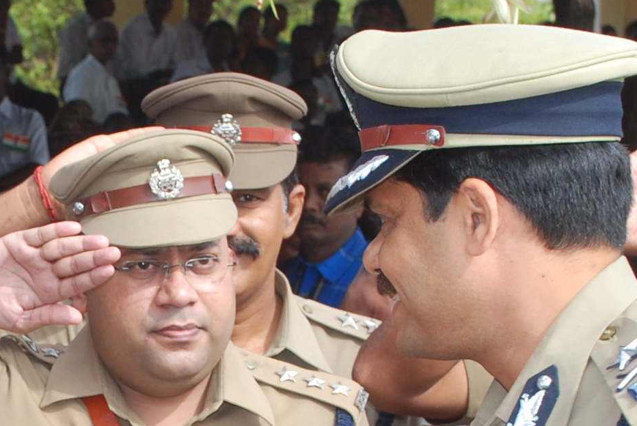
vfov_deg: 6.3
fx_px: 3864
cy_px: 591
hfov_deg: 9.4
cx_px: 13
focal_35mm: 218
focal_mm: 35
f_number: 7.1
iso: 125
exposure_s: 1/100
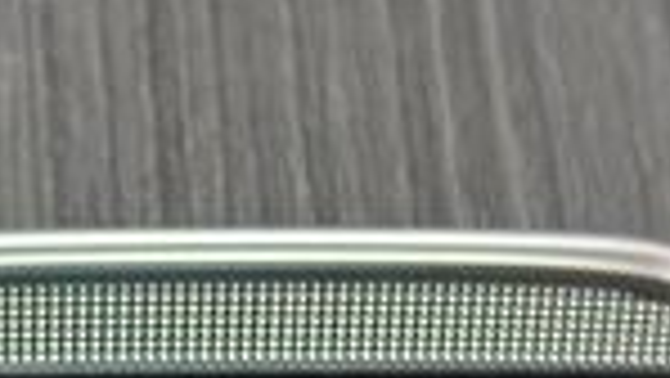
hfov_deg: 9.6
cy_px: 842
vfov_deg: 5.3
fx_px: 3982
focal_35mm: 224
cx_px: 274
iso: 250
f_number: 1.78
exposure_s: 1/60
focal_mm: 6.86
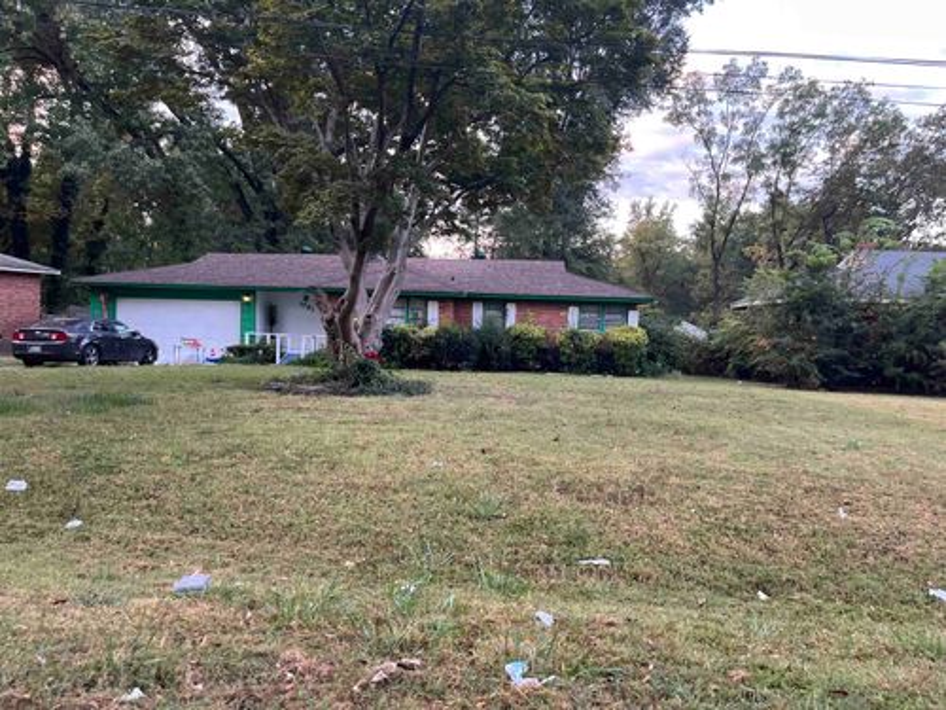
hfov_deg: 67.3
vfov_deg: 53.1
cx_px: 473
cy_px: 355
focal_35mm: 26
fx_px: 711
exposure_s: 1/112
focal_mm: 5.1
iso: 125
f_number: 1.6
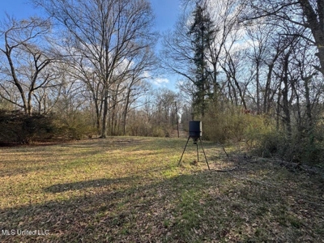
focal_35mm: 14
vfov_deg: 85.7
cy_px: 122
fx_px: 131
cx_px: 162
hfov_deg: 102.1
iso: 40
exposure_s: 1/482
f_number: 2.2
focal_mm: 2.22
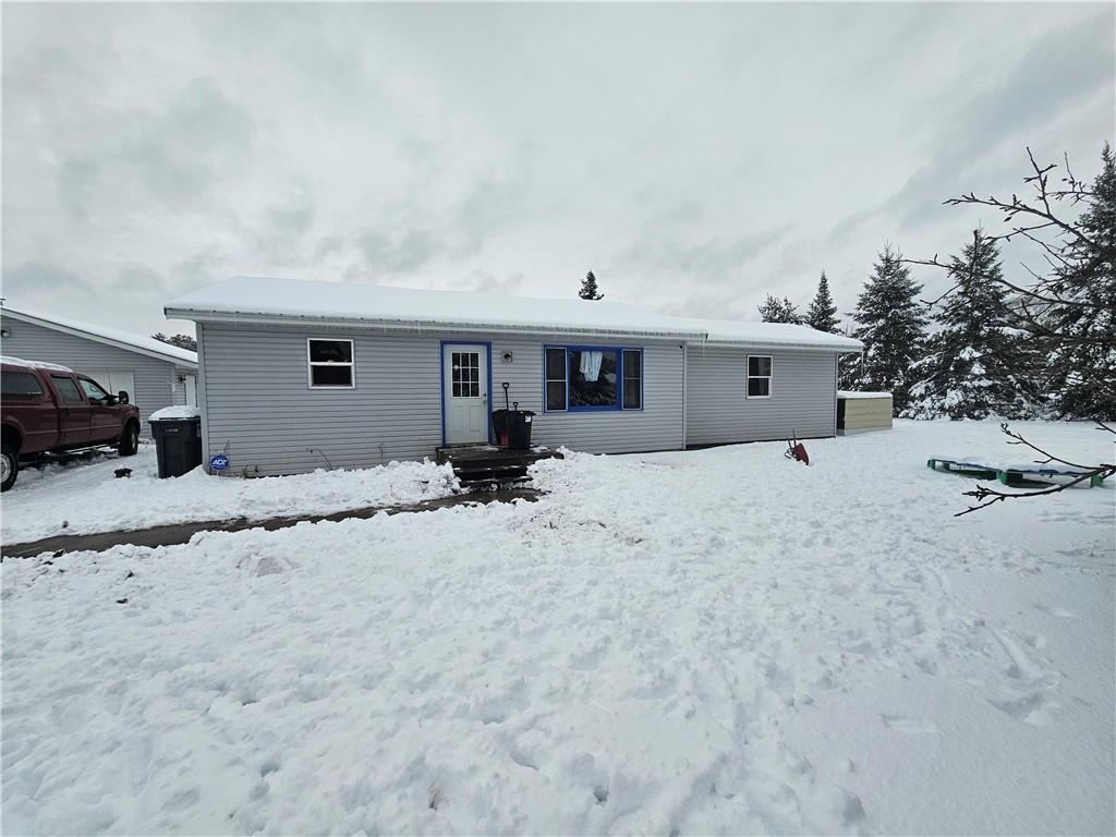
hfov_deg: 106.2
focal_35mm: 13
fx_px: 419
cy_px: 418
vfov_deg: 89.9
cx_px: 558
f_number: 2.2
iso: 50
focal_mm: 2.2
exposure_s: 1/1252
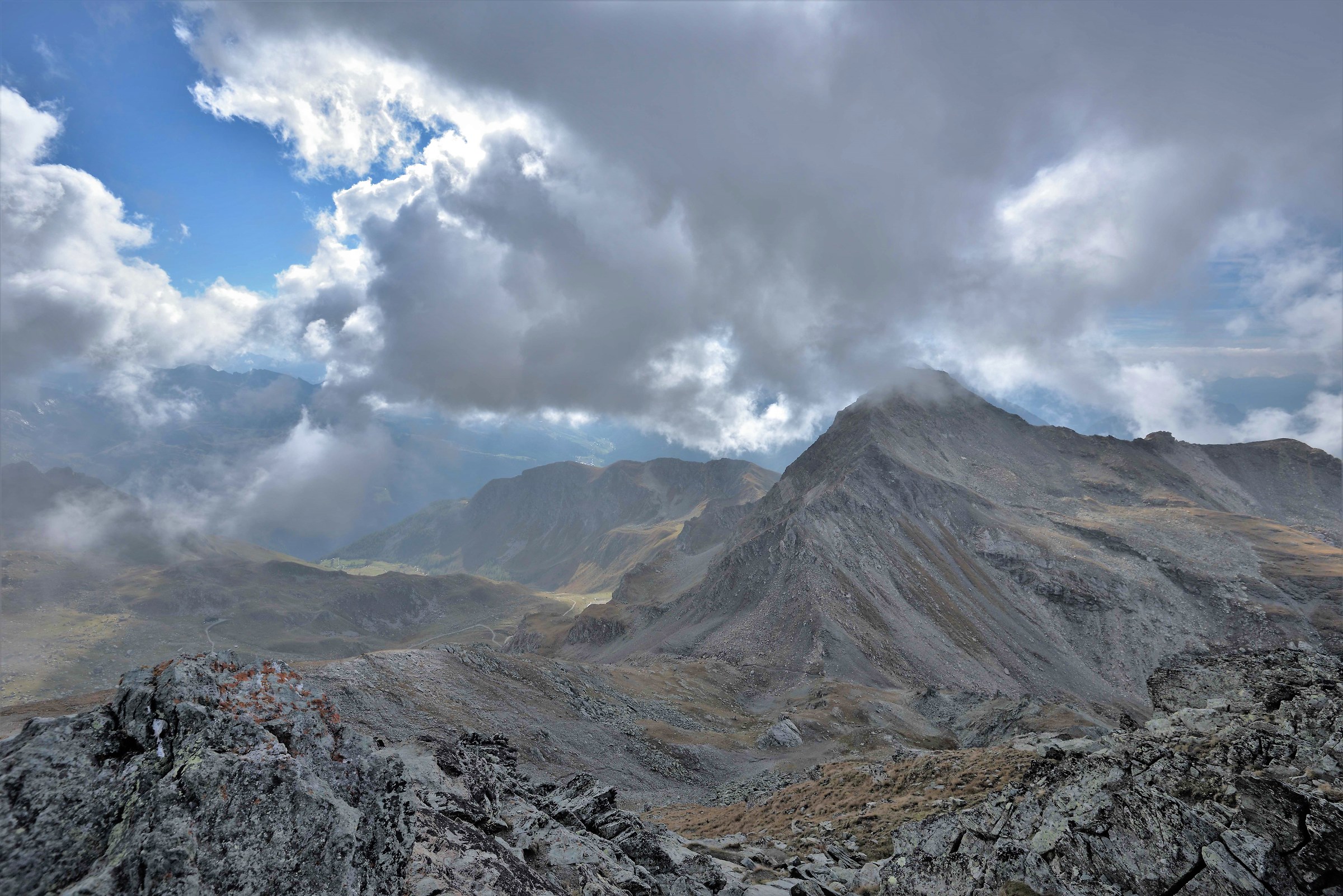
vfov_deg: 73.8
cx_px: 672
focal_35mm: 16
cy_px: 448
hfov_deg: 96.7
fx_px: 597
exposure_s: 1/160
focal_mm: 16
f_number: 8
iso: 100
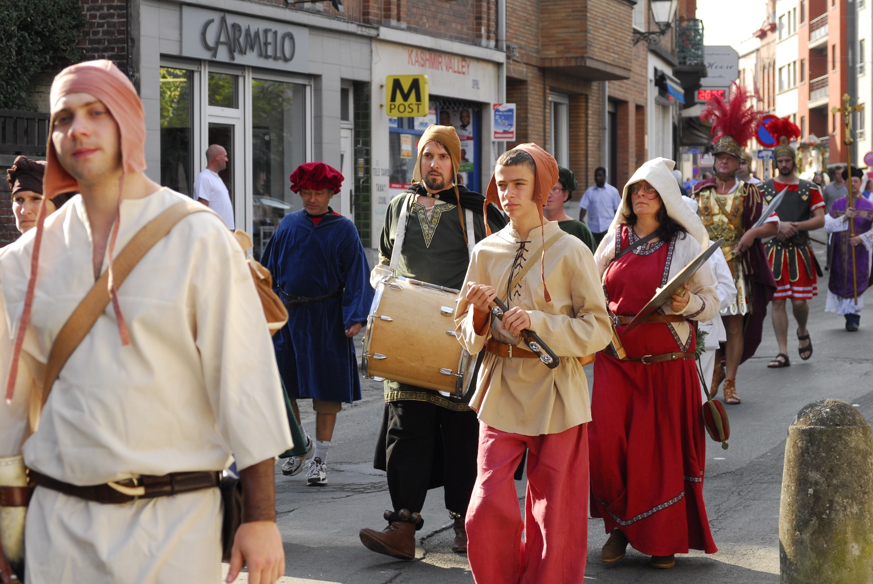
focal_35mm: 99
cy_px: 292
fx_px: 2403
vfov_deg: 13.9
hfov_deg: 20.6
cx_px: 436
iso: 320
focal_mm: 66
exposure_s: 1/250
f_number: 6.3
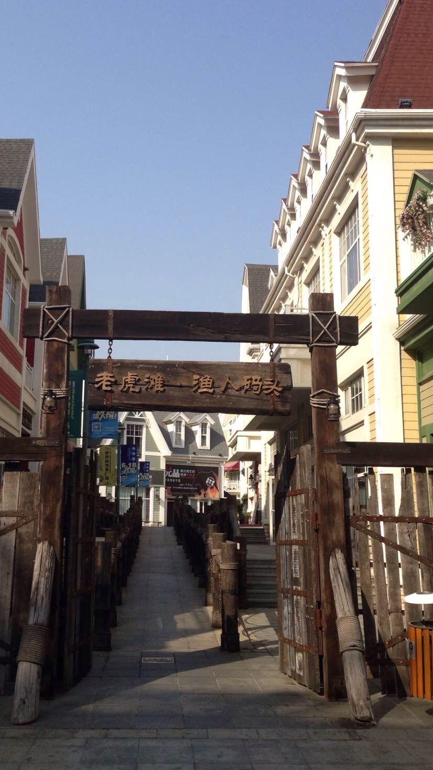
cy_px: 373
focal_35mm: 39
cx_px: 181
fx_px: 796
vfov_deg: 51.6
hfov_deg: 30.4
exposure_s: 1/1323
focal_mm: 4.12
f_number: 2.4
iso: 64
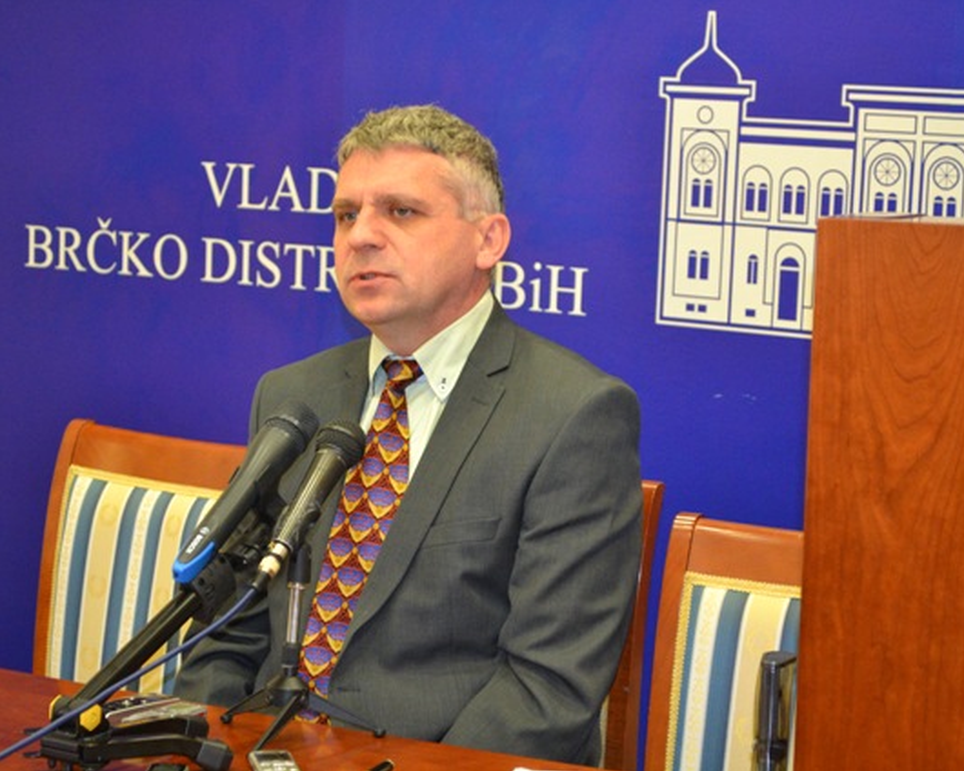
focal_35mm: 94
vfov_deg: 16.4
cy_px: 385
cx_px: 433
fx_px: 2670
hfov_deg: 20.5
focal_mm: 55
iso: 2200
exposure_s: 1/60
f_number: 5.6
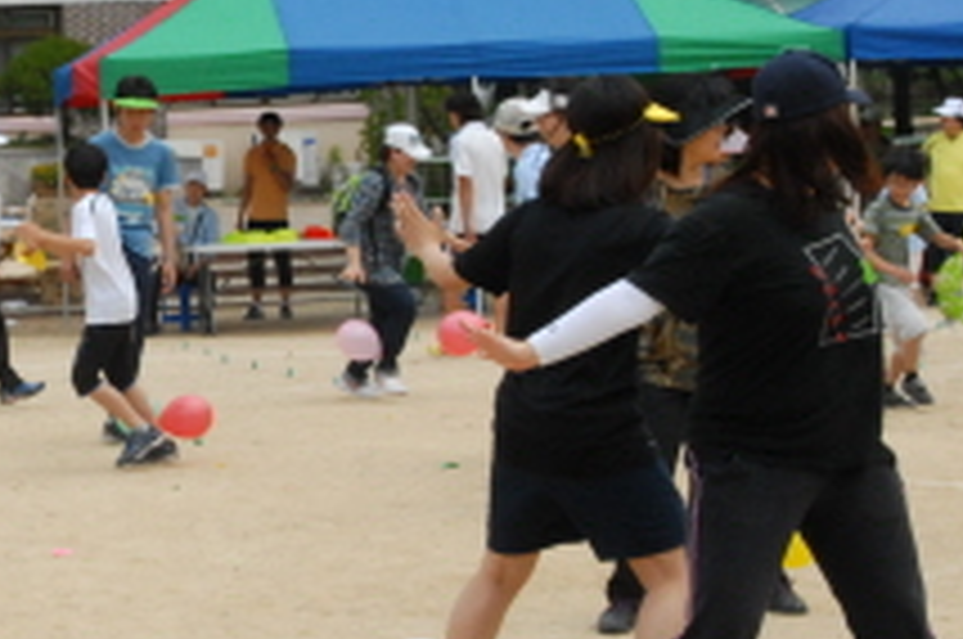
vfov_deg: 11.7
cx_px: -63
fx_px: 3125
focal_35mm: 117
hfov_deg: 17.0
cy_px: 369
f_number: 11
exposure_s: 1/500
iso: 400
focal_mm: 26
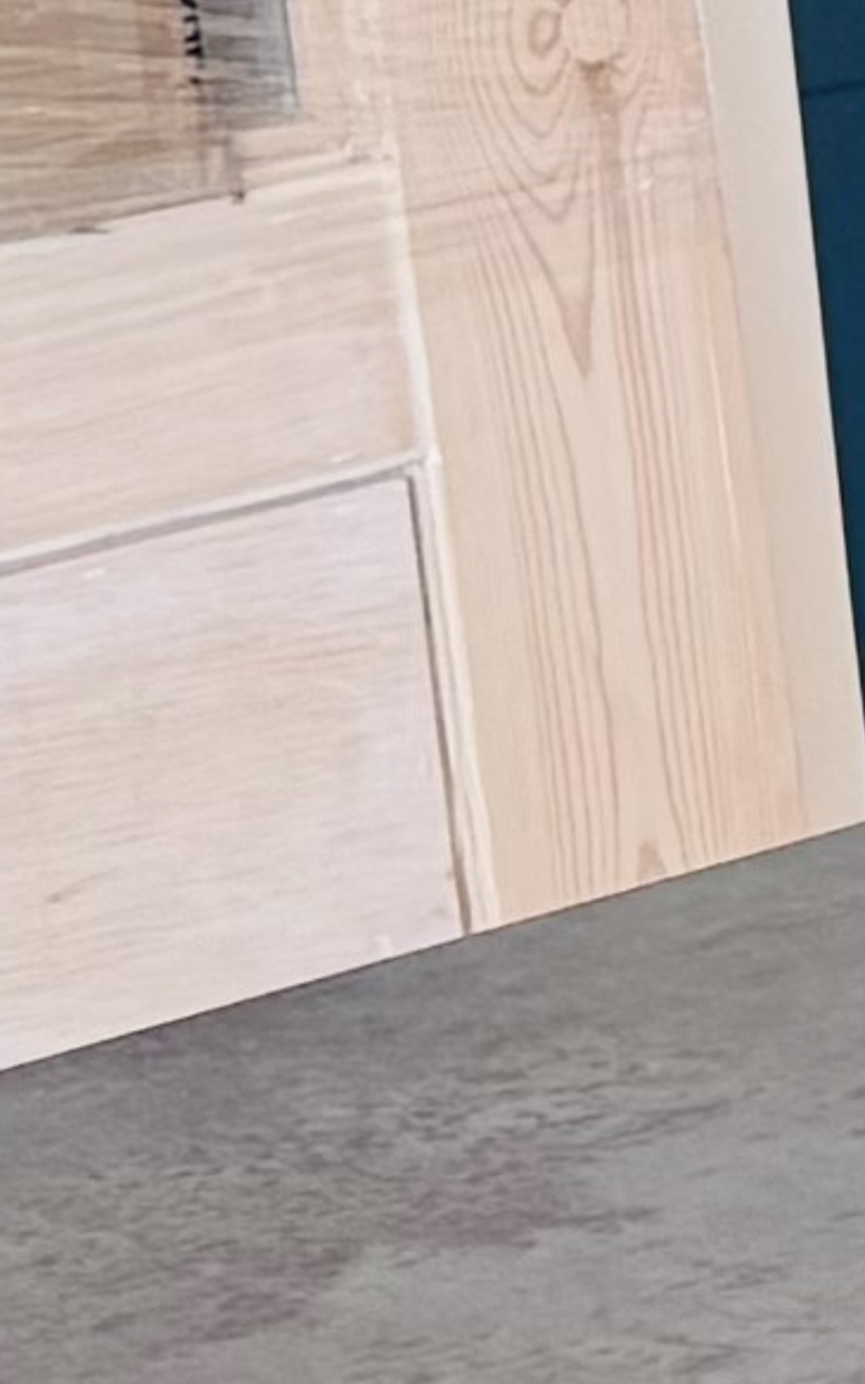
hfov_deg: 4.2
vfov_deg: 8.3
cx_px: 5271
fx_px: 9392
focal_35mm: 249
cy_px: -649
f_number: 1.78
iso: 100
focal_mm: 6.76
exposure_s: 1/100
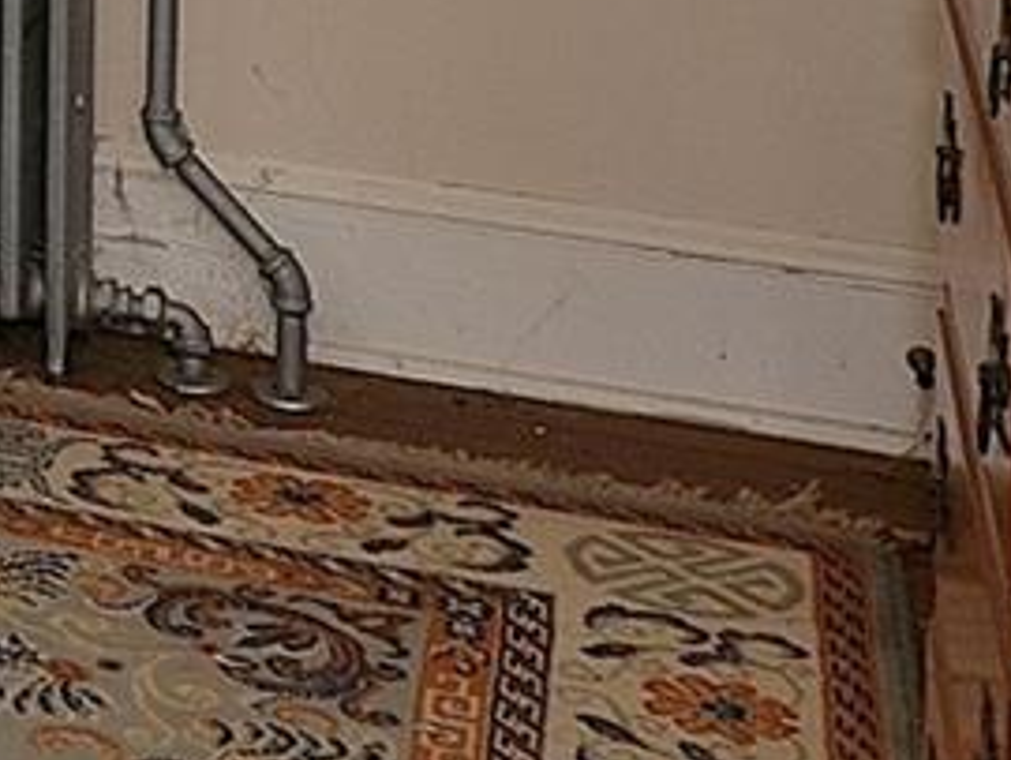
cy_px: -876
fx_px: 3186
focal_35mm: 109
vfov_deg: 11.8
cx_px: -1341
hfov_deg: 13.6
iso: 100
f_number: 5.6
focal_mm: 10
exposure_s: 1/60
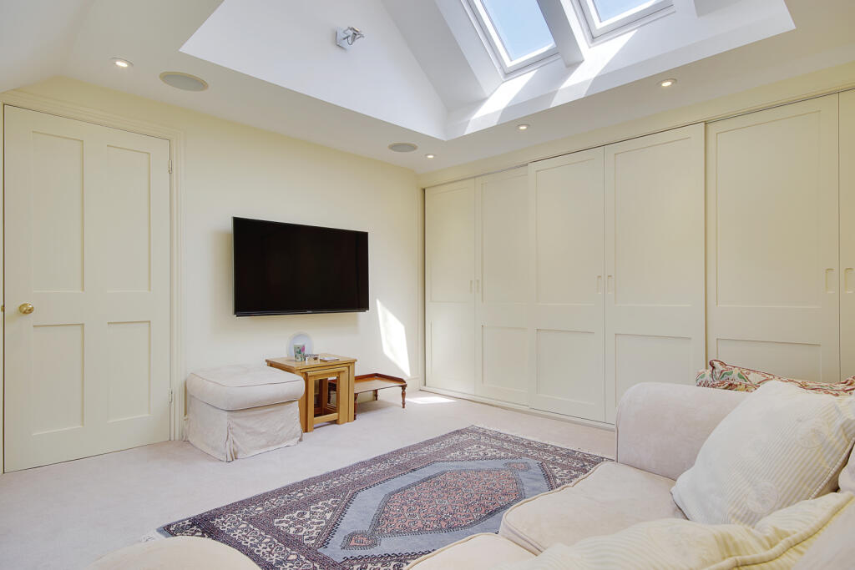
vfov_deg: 64.6
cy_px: 285
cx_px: 428
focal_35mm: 19
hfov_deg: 86.9
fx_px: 451
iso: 100
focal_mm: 13
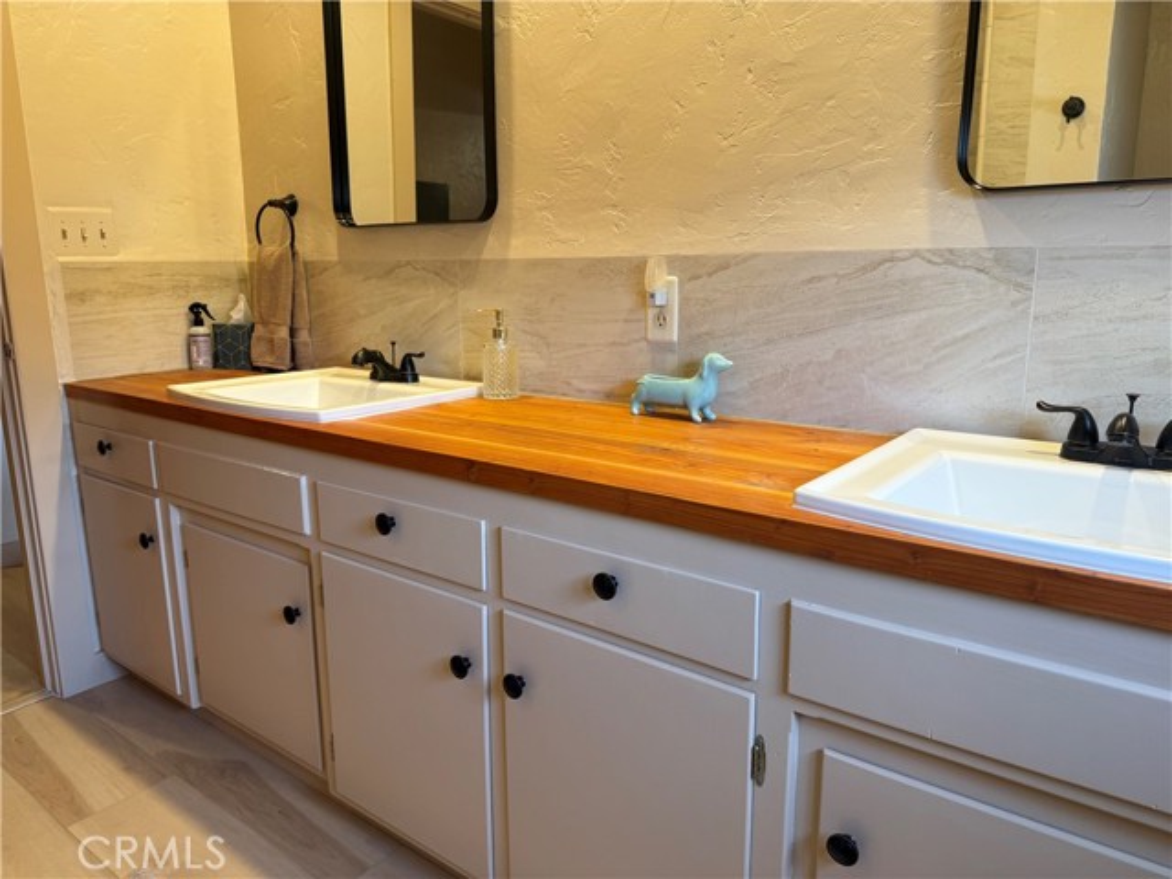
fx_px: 813
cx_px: 586
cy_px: 440
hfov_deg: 71.6
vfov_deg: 56.8
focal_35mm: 24
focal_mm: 6.76
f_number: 1.78
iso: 125
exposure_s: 1/60
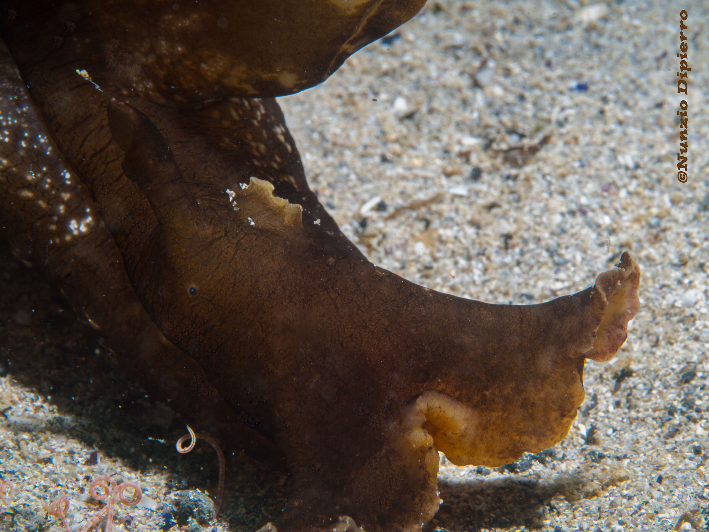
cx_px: 354
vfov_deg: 12.3
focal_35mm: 120
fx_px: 2458
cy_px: 266
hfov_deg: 16.4
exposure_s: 1/250
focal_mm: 60
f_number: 14
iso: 200
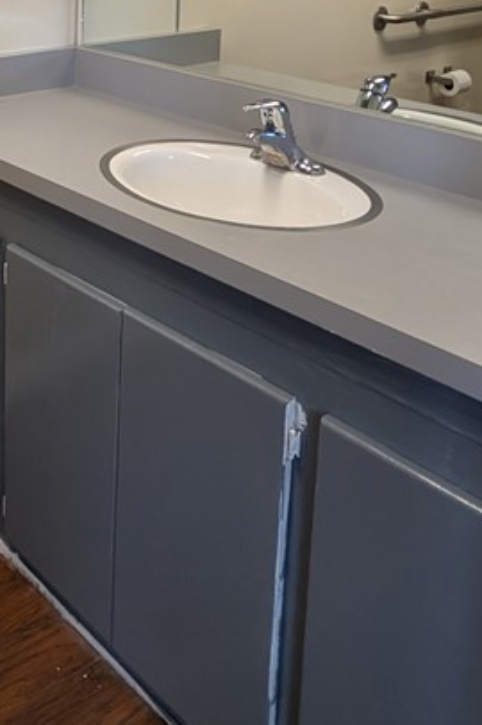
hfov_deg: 29.7
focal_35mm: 42
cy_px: 12
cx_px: 0
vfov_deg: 41.0
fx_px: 845
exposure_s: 1/40
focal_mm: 2.22
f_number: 2.2
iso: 116
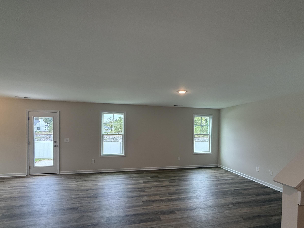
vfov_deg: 74.2
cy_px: 132
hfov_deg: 91.0
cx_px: 159
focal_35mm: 17
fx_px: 149
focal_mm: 2.22
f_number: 2.2
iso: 125
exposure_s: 1/120
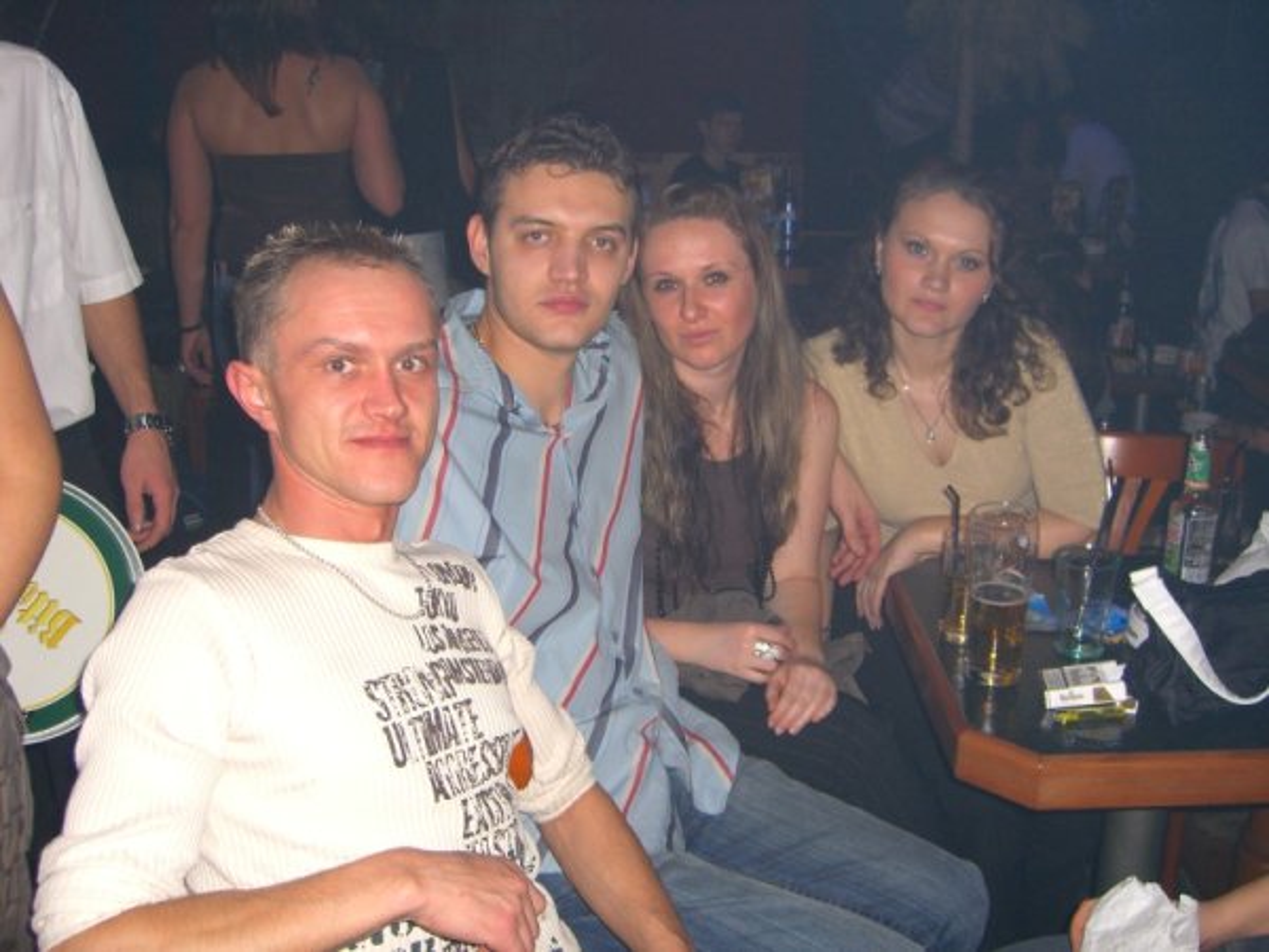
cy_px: 476
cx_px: 634
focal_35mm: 38
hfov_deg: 49.0
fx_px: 1393
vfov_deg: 37.7
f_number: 2.8
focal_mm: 7.9
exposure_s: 1/60
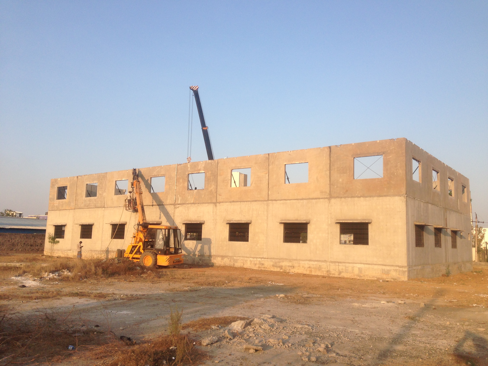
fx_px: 465
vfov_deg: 42.9
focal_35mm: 33
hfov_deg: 55.4
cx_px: 244
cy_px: 183
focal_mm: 4.12
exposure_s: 1/809
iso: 50
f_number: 2.4
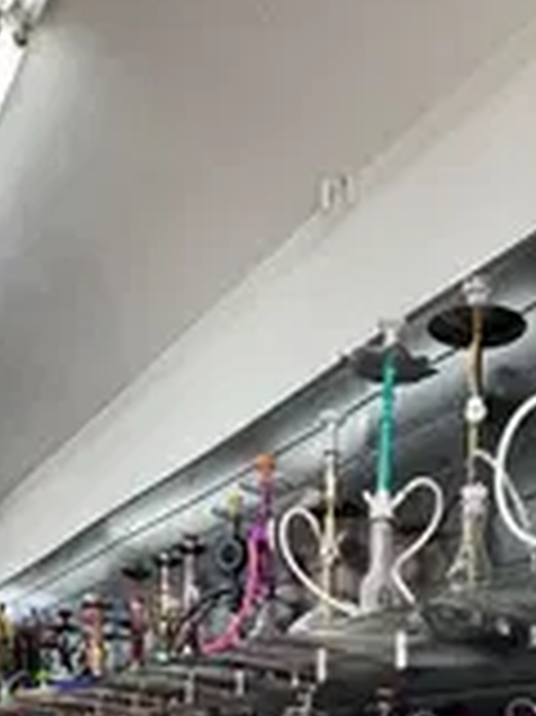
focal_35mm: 47
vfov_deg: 30.3
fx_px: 972
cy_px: 970
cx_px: 419
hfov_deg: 30.2
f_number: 2.2
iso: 160
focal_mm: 2.22
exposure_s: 1/120
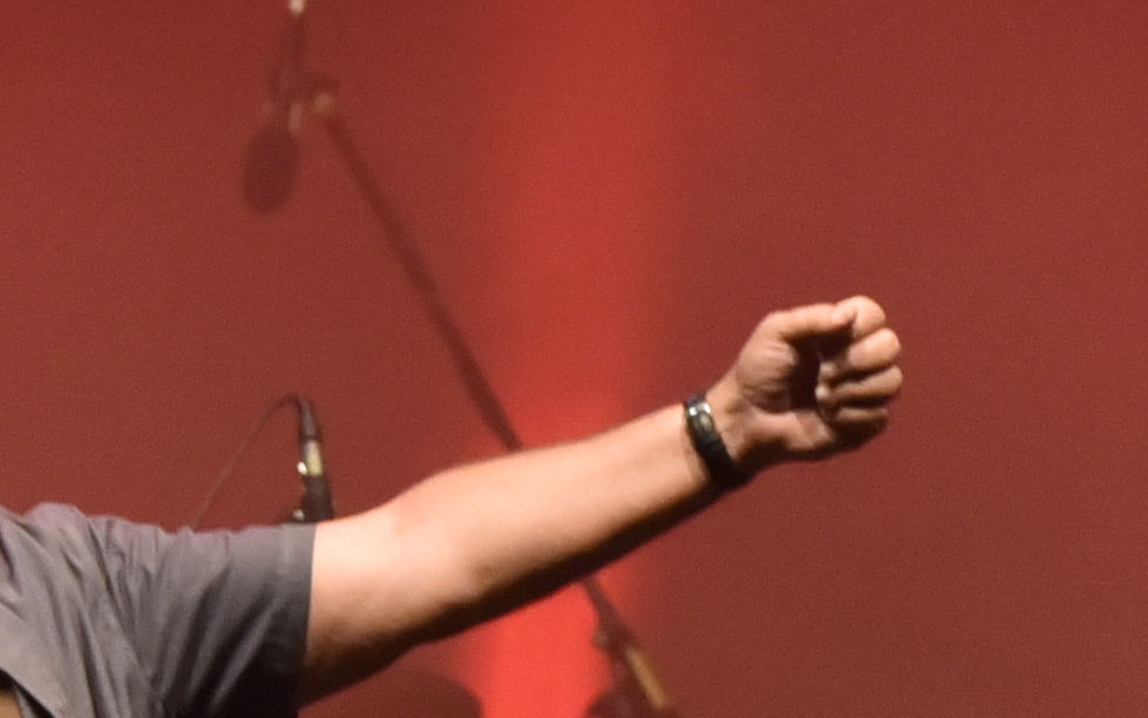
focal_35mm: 1096
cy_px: 949
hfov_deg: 1.9
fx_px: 34292
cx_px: -328
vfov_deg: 1.2
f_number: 3.5
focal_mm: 175
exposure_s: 1/250
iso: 3200
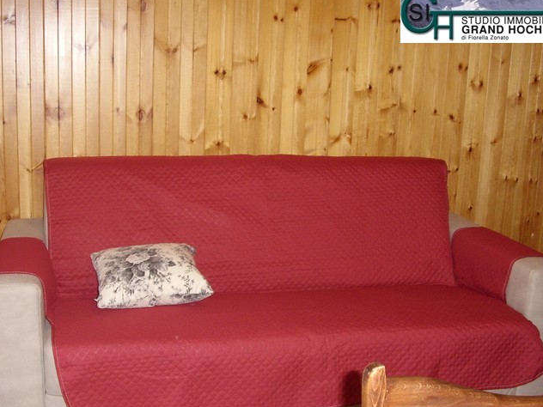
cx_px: 227
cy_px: 227
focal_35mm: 38
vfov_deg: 37.7
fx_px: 596
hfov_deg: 48.8
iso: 141
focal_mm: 5.8
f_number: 2.9
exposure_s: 1/30
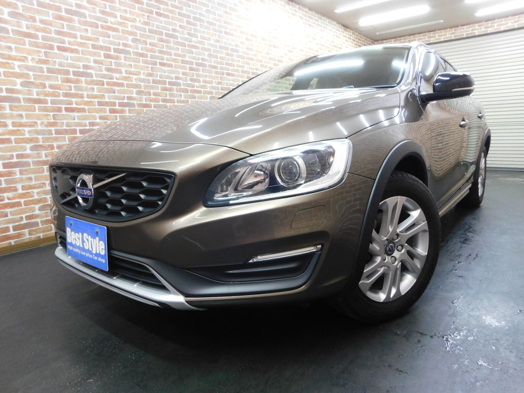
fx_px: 348
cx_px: 262
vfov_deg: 58.9
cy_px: 196
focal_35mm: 23
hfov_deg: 73.9
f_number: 3
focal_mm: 4
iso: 400
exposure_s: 1/20
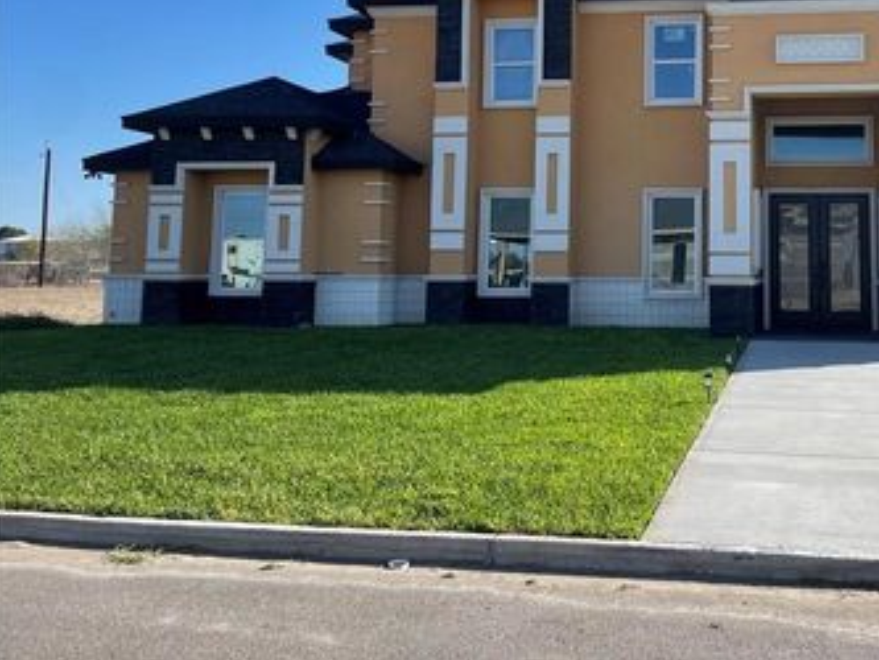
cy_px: 170
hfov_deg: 46.2
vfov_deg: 36.1
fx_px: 991
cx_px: 655
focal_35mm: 39
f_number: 1.6
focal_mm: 4.2
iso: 32
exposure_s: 1/2959
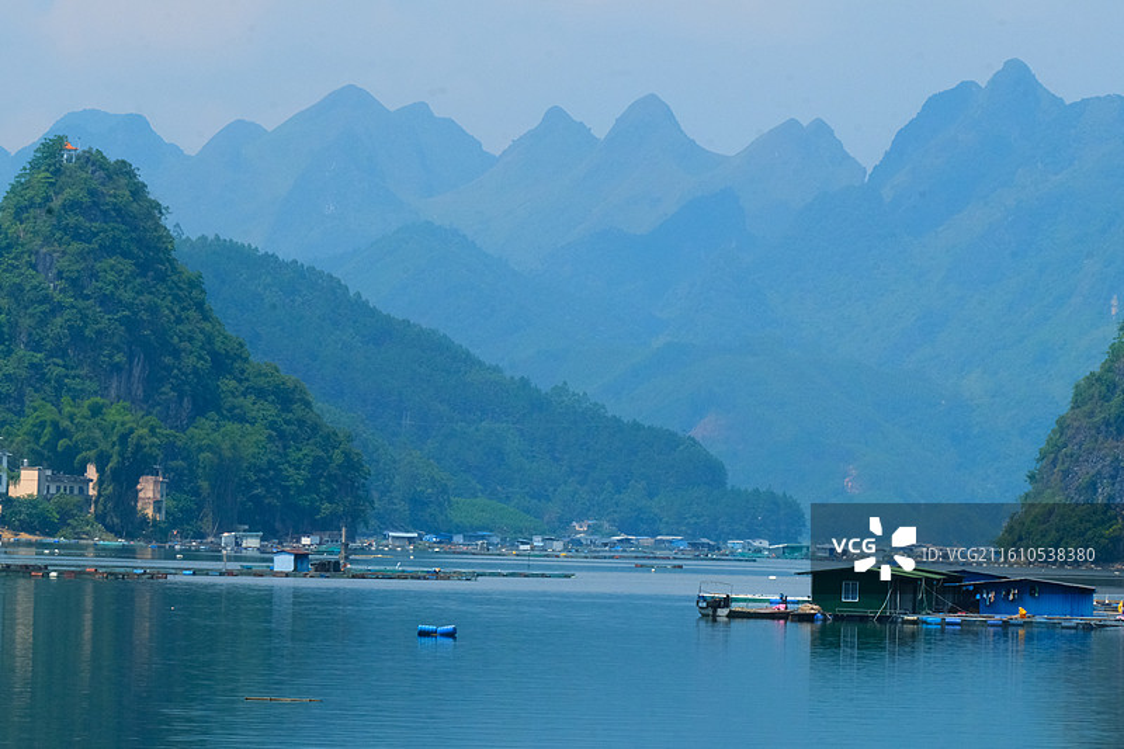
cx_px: 562
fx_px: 8802
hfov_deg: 7.3
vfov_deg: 4.9
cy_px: 374
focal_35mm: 282
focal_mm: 188.3
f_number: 22
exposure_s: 1/550
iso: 1600
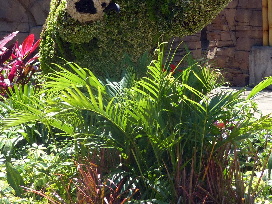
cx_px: 102
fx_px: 1069
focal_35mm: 136
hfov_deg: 14.5
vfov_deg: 10.9
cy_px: 38
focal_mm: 9.4
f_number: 2.8
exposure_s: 1/640
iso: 100
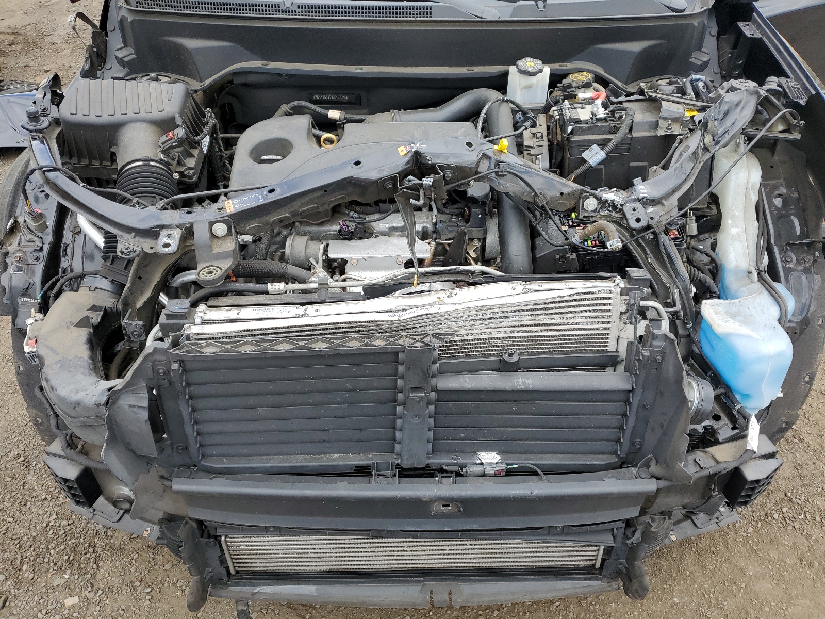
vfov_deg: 53.1
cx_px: 412
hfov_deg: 67.3
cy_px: 310
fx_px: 620
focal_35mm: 26
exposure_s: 1/909
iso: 50
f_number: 1.5
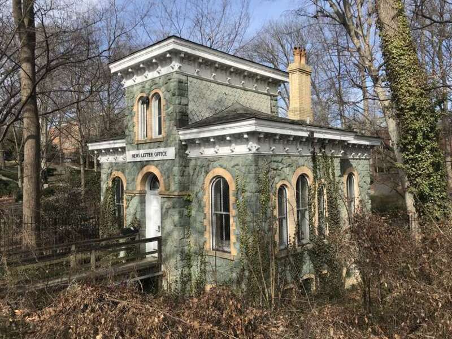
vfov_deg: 49.7
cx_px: 226
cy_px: 170
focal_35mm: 28
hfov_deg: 63.4
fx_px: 366
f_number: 1.8
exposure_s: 1/1880
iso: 20
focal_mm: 3.99
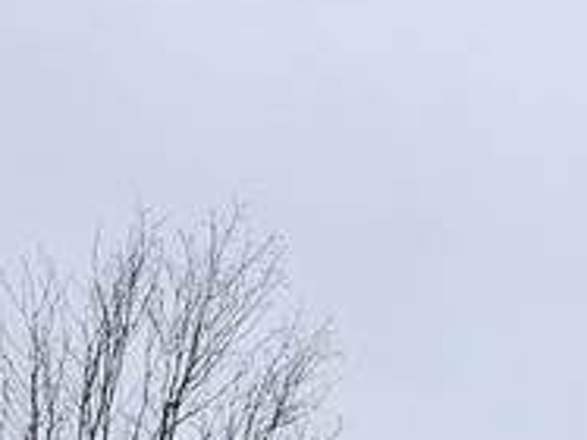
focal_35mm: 126
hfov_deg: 15.1
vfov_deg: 10.4
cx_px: 694
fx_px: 2135
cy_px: 984
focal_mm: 6.3
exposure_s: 1/359
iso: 200
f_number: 1.7
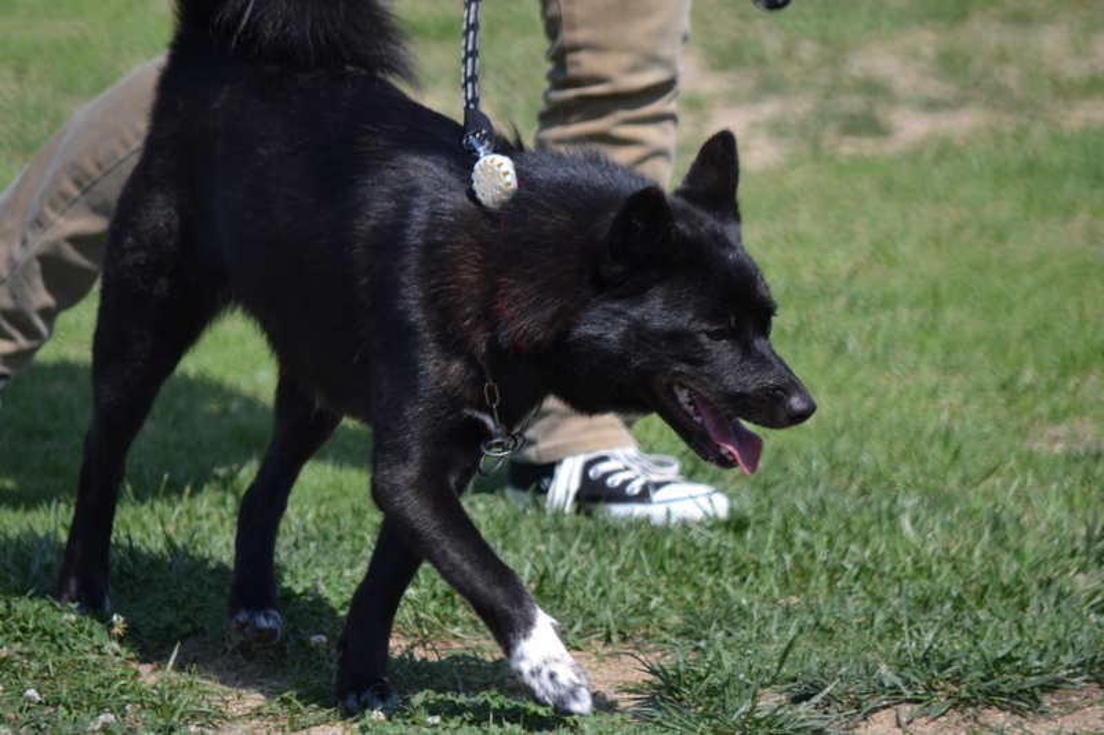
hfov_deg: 4.6
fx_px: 13796
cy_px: 368
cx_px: 552
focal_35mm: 450
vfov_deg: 3.1
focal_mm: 300
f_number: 5.6
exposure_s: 1/500
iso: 200
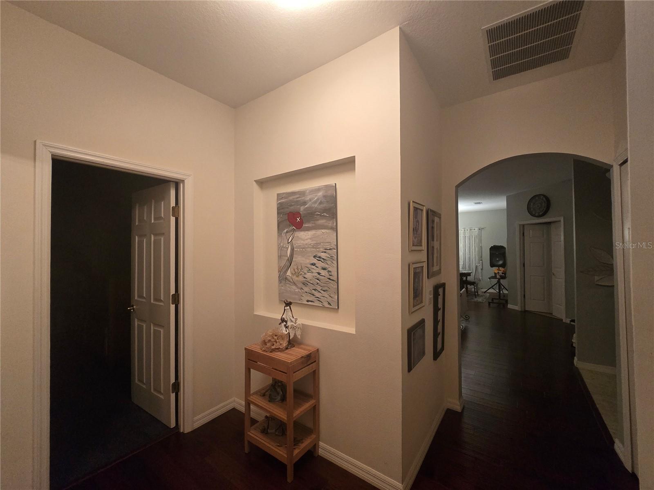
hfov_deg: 106.2
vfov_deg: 89.9
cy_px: 245
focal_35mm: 13
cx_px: 327
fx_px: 246
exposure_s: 1/60
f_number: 2.2
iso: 640
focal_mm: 2.2
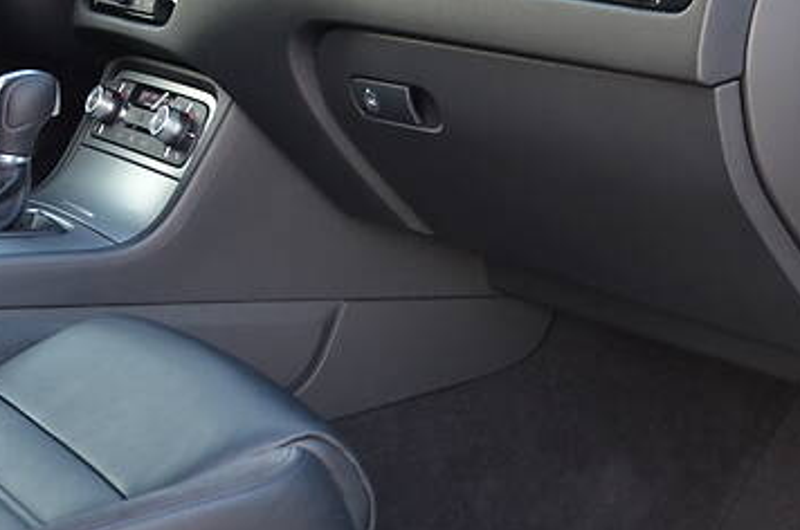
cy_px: 180
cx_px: 272
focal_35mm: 108
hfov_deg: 18.9
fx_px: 2396
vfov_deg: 12.6
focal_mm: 32
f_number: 4.2
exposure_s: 1/60
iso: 640
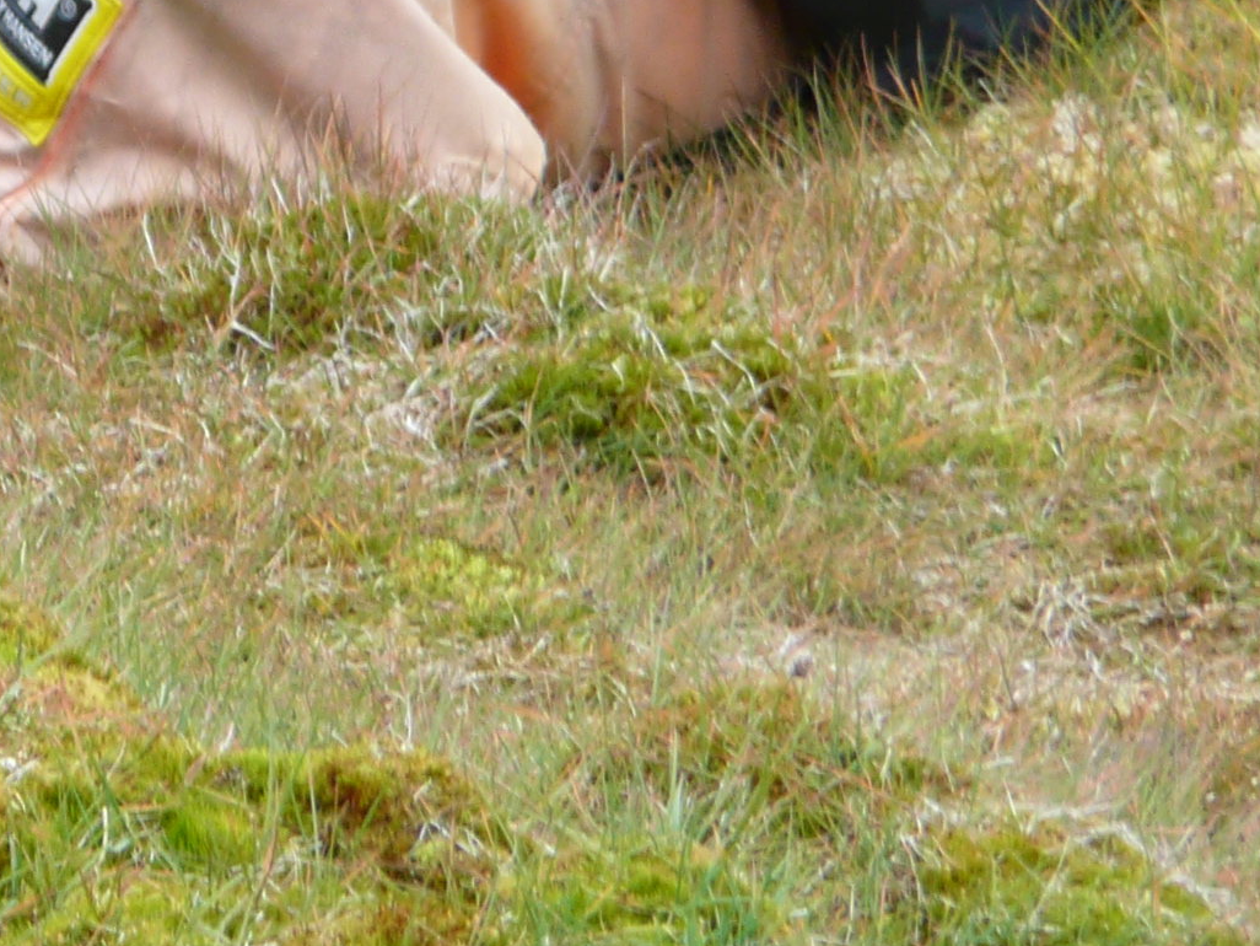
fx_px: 30510
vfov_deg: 1.8
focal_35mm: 838
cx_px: -12
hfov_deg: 2.4
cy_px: -240
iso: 100
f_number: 4.9
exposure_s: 1/40
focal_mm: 46
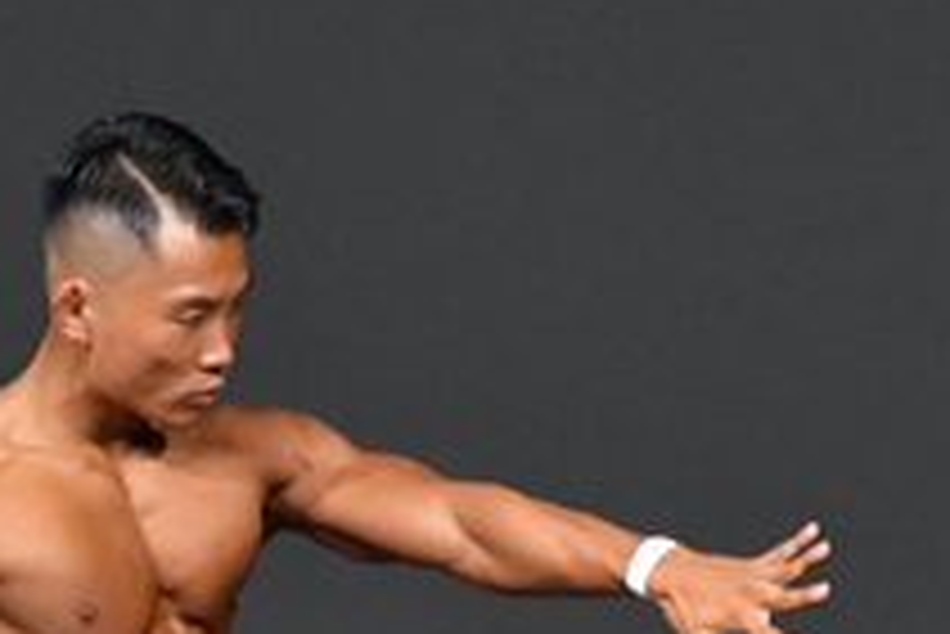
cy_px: 989
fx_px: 33457
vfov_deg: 1.1
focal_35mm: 1267
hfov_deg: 1.6
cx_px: 79
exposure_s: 1/400
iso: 4000
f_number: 5.6
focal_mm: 230
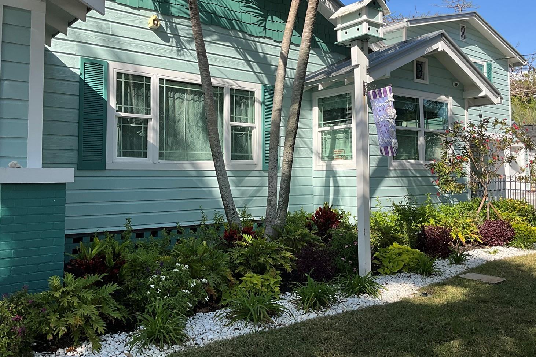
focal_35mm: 33
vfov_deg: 39.8
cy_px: 143
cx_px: 287
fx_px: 491
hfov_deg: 57.2
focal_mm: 3
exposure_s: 1/1311
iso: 25
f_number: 1.8
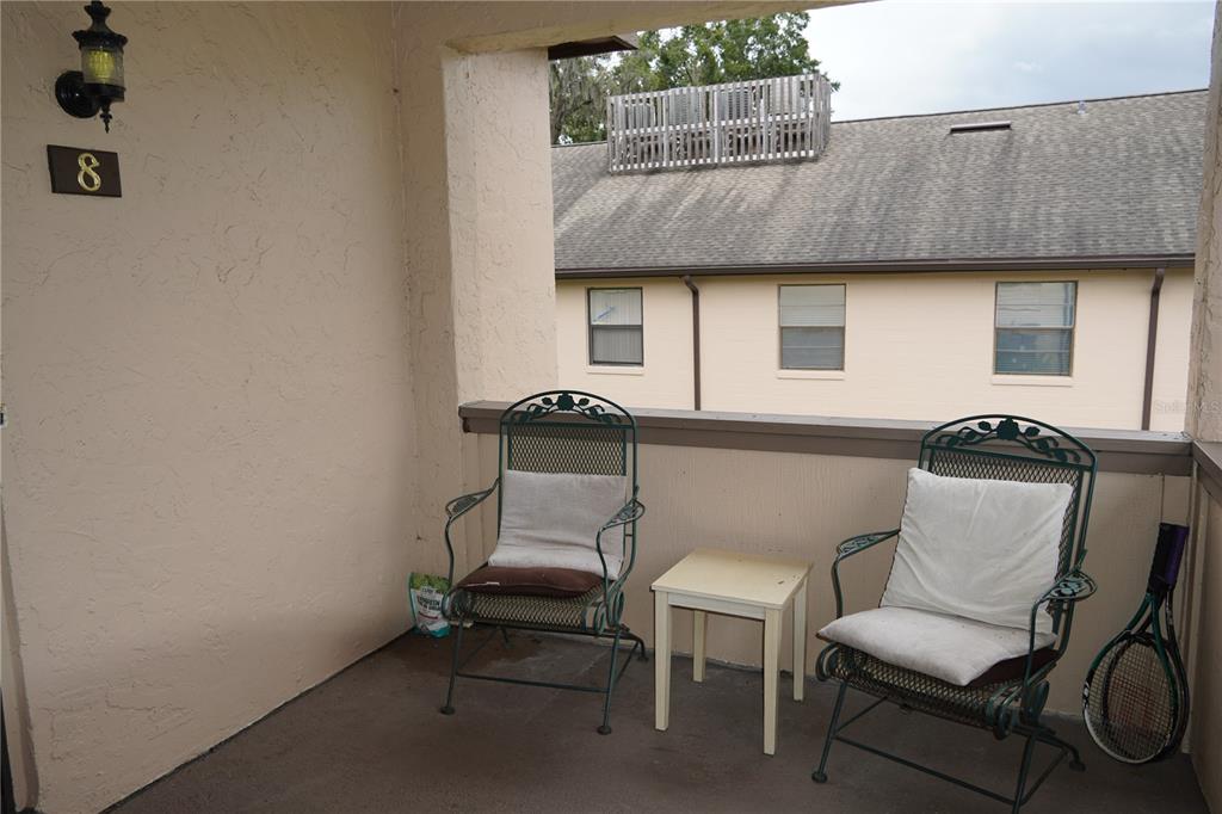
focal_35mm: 27
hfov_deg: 67.4
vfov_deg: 47.9
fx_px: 916
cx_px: 611
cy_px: 407
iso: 160
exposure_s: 1/160
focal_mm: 18
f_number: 4.5
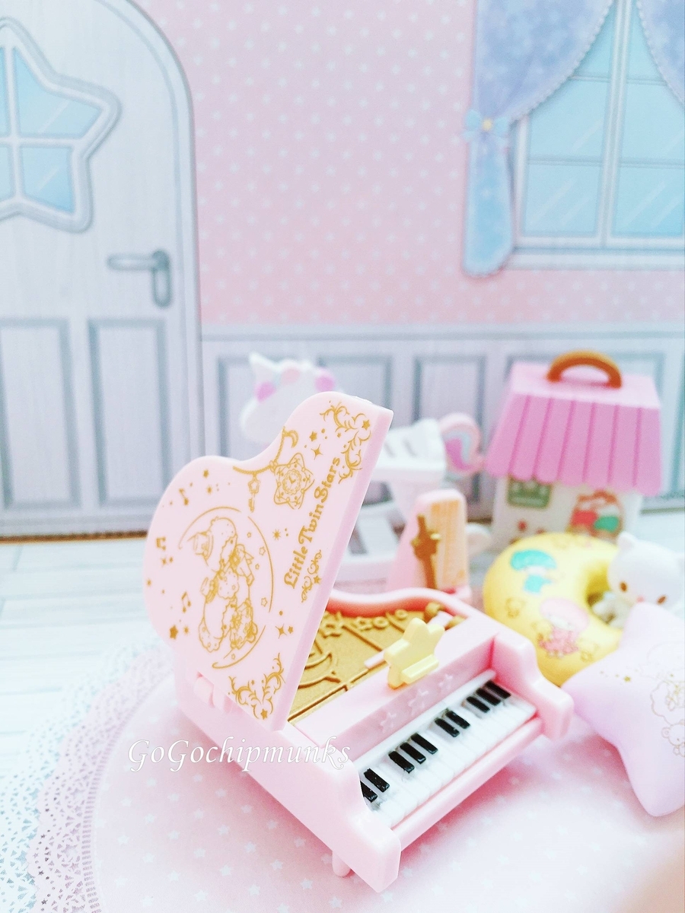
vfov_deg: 61.7
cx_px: 342
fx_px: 765
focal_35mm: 29
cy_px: 456
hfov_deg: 48.2
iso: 32
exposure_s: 1/60
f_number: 2.2
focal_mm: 4.15
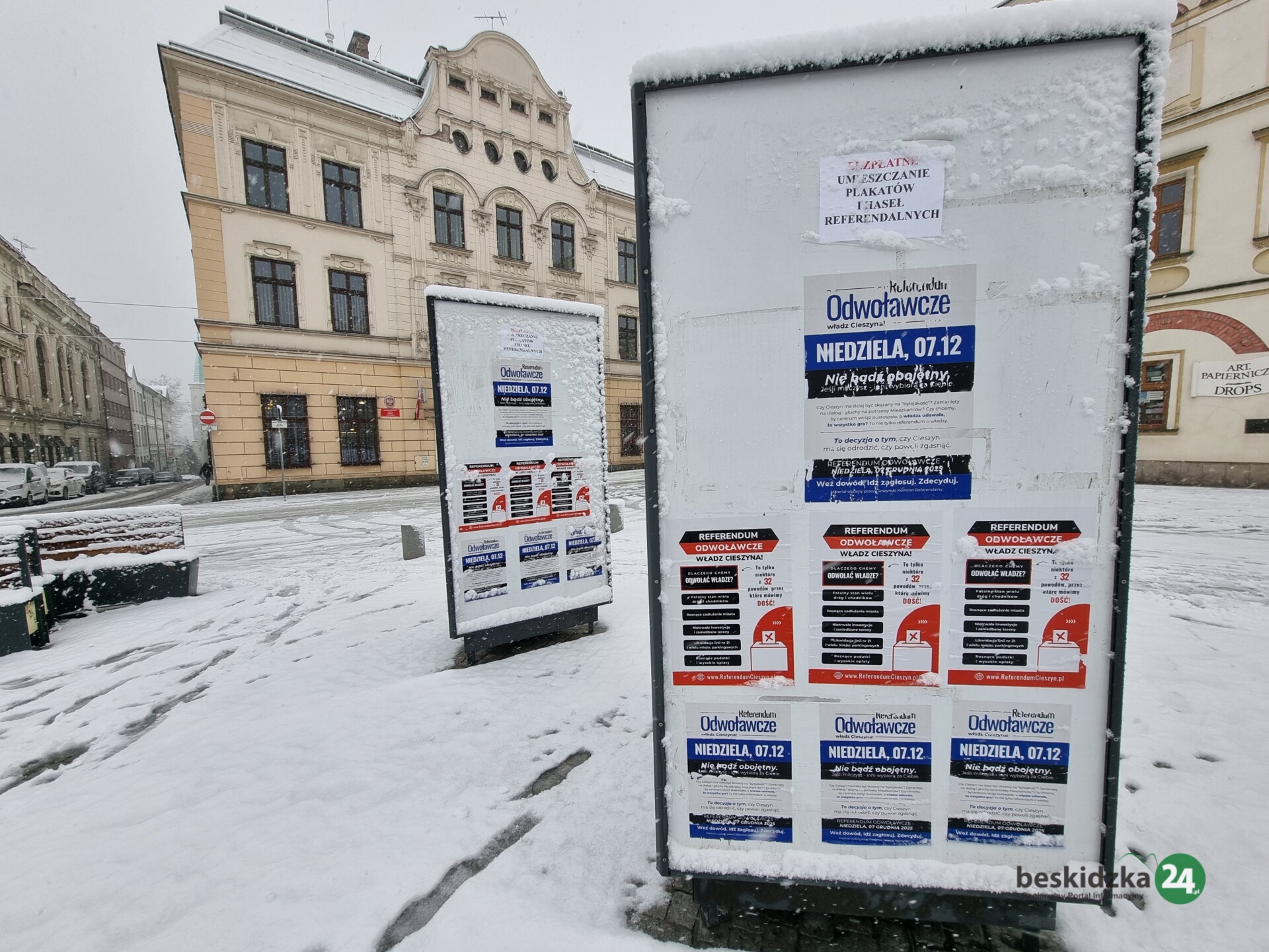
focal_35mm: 13
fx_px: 477
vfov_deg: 89.9
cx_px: 634
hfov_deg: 106.2
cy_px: 476
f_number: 2.2
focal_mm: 2.2
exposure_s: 1/319
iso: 50
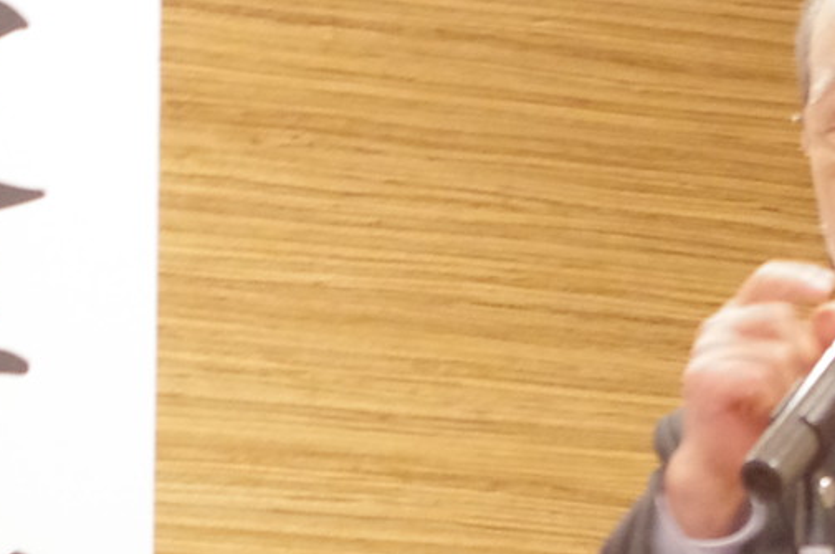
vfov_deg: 3.7
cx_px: 568
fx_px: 8499
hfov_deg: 5.6
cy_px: 434
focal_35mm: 367
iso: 2000
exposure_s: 1/10
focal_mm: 47.5
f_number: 5.6
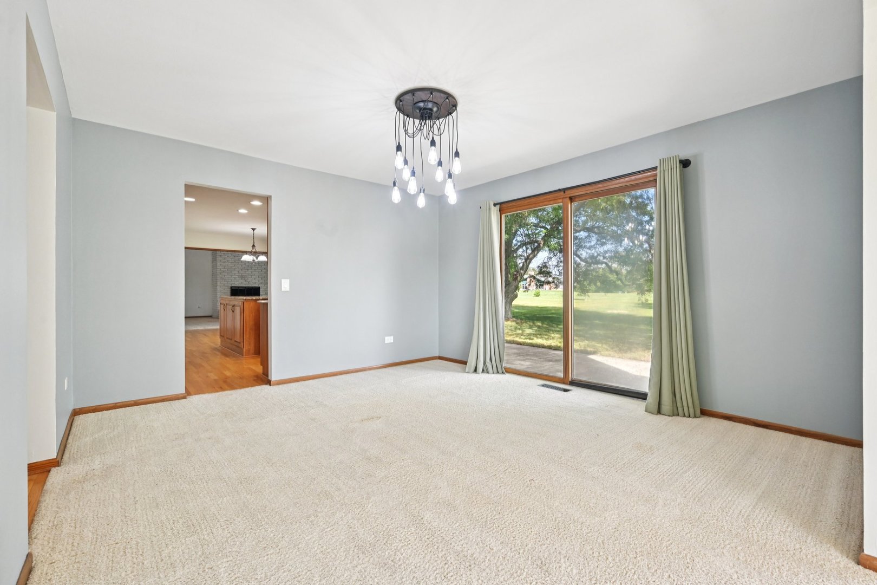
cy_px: 292
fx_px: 378
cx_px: 438
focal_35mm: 16
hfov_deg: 98.5
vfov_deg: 75.5
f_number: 8
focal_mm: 15.5
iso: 800
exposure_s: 1/125
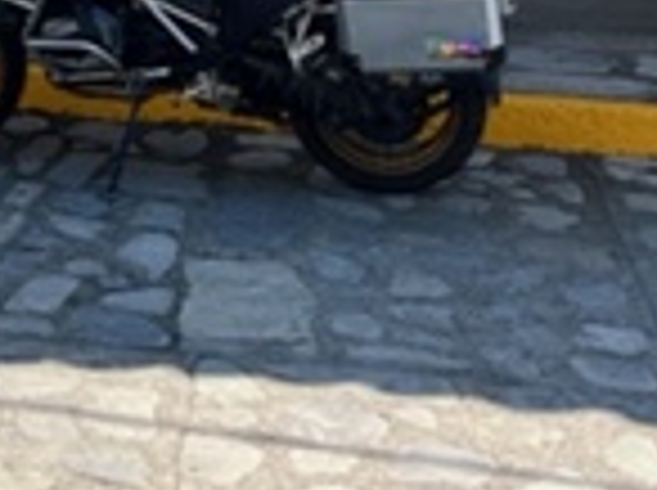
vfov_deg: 11.7
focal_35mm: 114
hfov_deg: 16.5
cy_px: -472
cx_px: -140
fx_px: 2160
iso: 50
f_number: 1.6
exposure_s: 1/1000
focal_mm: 5.1
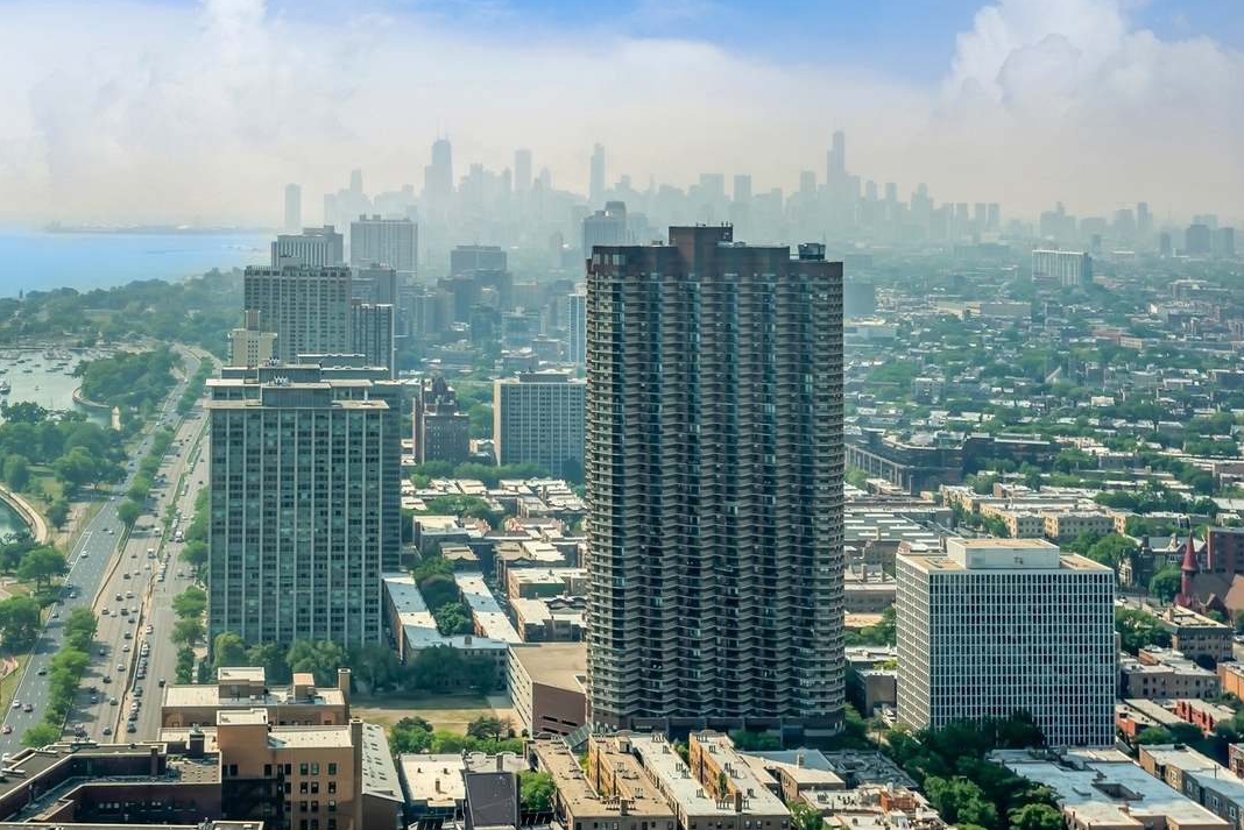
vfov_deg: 25.3
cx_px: 344
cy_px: 215
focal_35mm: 53
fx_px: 1832
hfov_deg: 36.8
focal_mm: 35
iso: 100
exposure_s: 1/640
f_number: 8
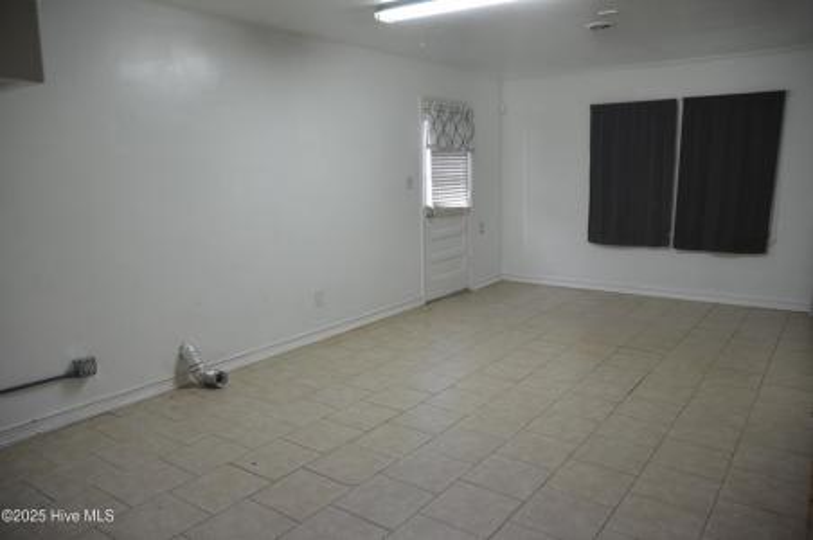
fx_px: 609
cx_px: 406
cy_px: 270
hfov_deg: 67.5
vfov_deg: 47.8
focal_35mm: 27
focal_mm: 18
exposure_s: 1/60
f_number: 4
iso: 400
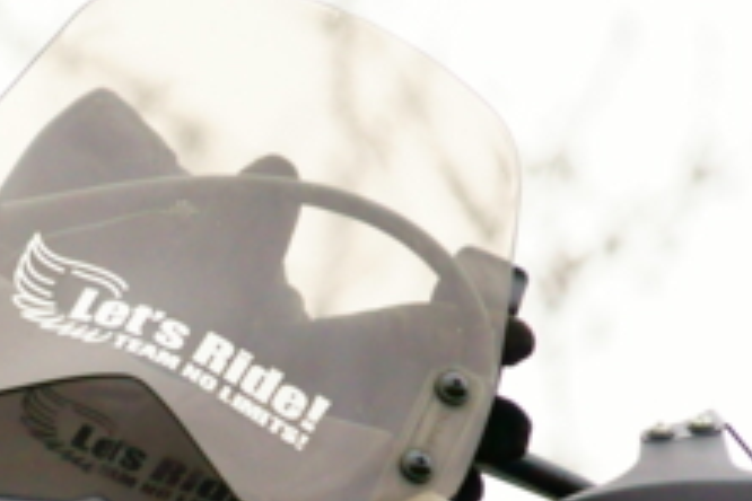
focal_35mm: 715
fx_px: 14934
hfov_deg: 2.9
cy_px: 789
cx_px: -295
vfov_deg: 1.9
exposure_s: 1/200
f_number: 6.3
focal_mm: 198
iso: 1000
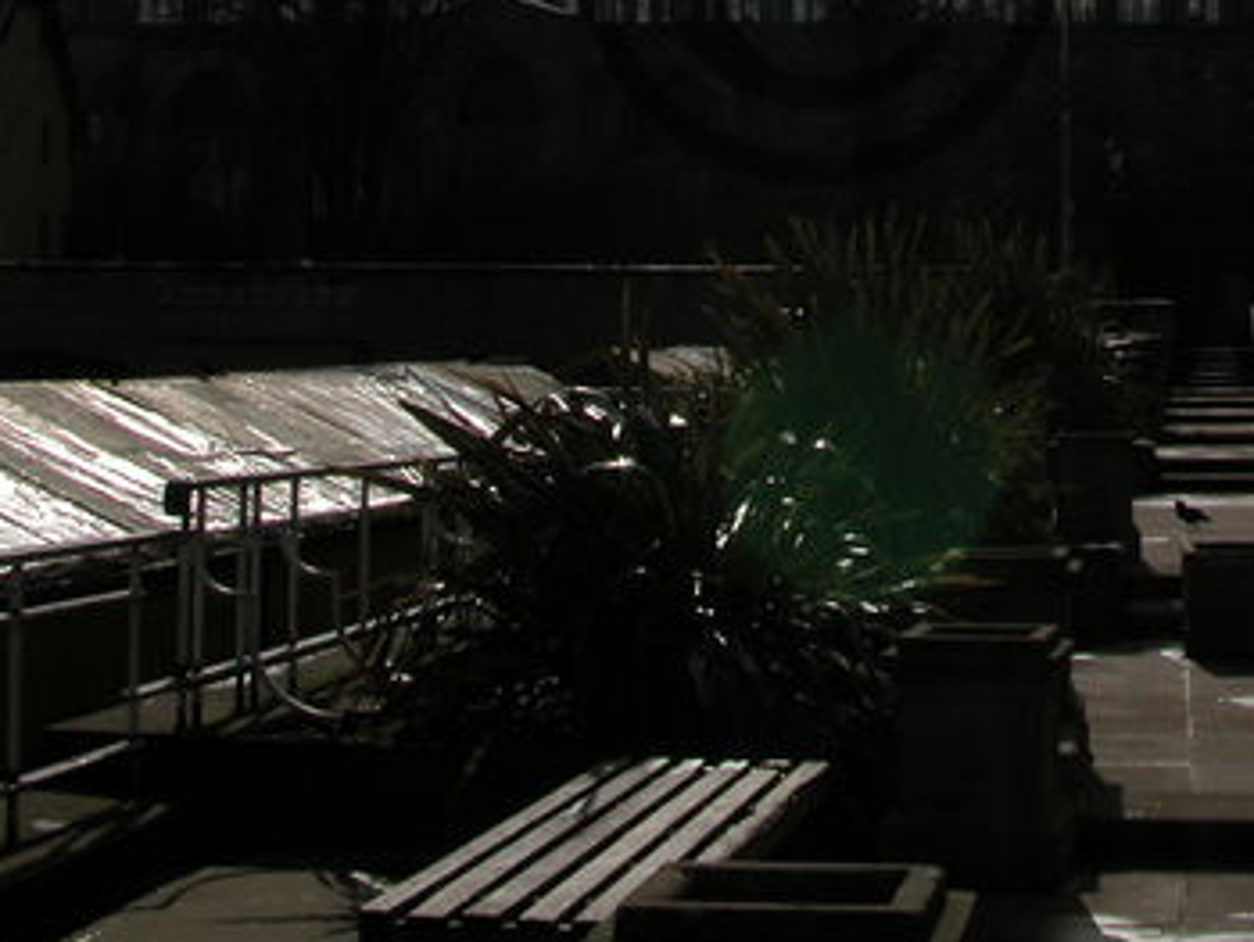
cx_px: 817
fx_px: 2900
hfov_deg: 24.3
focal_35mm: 80
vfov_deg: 17.9
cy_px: -50
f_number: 8
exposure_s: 1/1506
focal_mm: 8.9
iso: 100
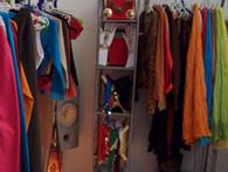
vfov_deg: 24.1
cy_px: 104
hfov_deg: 30.4
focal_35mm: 61
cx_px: 27
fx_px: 403
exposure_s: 1/8
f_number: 2.7
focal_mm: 5.6
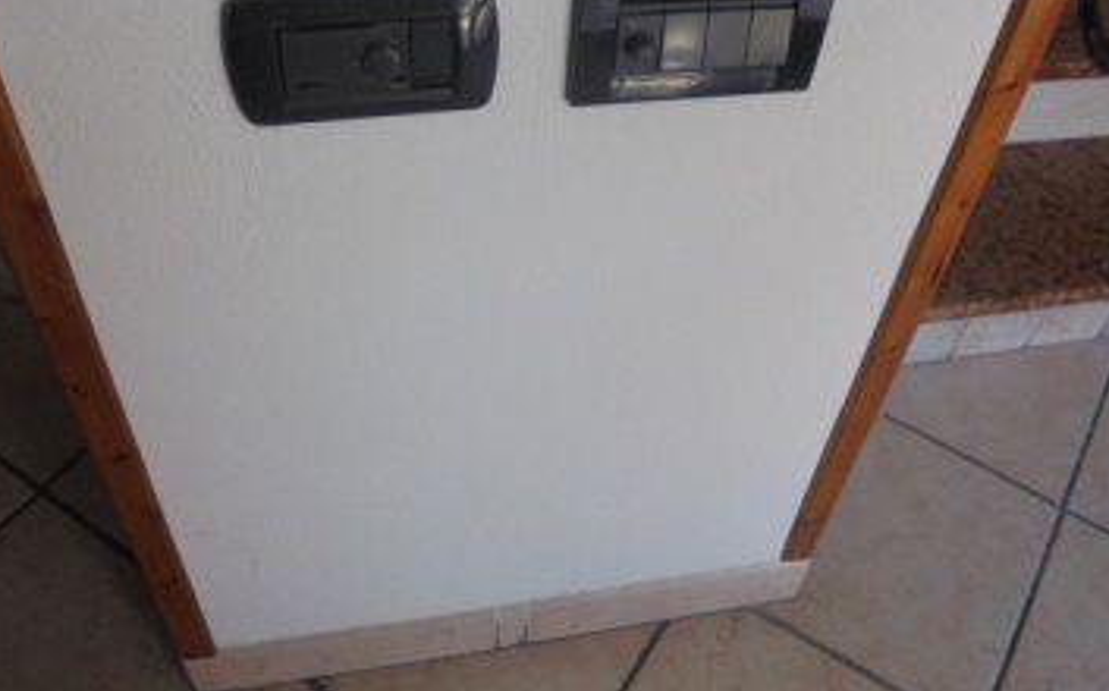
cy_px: 292
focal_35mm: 35
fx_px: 1057
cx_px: 565
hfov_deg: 55.4
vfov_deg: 36.1
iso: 400
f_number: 3.5
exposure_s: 1/100
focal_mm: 4.6
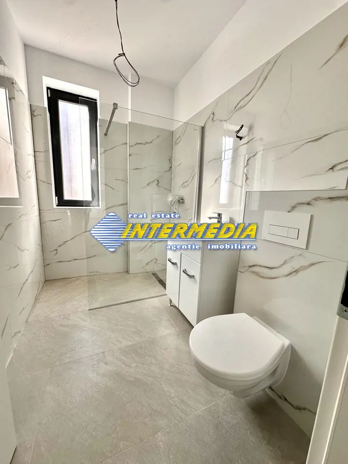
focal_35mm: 14
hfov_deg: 85.7
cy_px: 232
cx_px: 174
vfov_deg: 102.1
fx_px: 188
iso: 64
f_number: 2.2
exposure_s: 1/99
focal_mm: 2.22
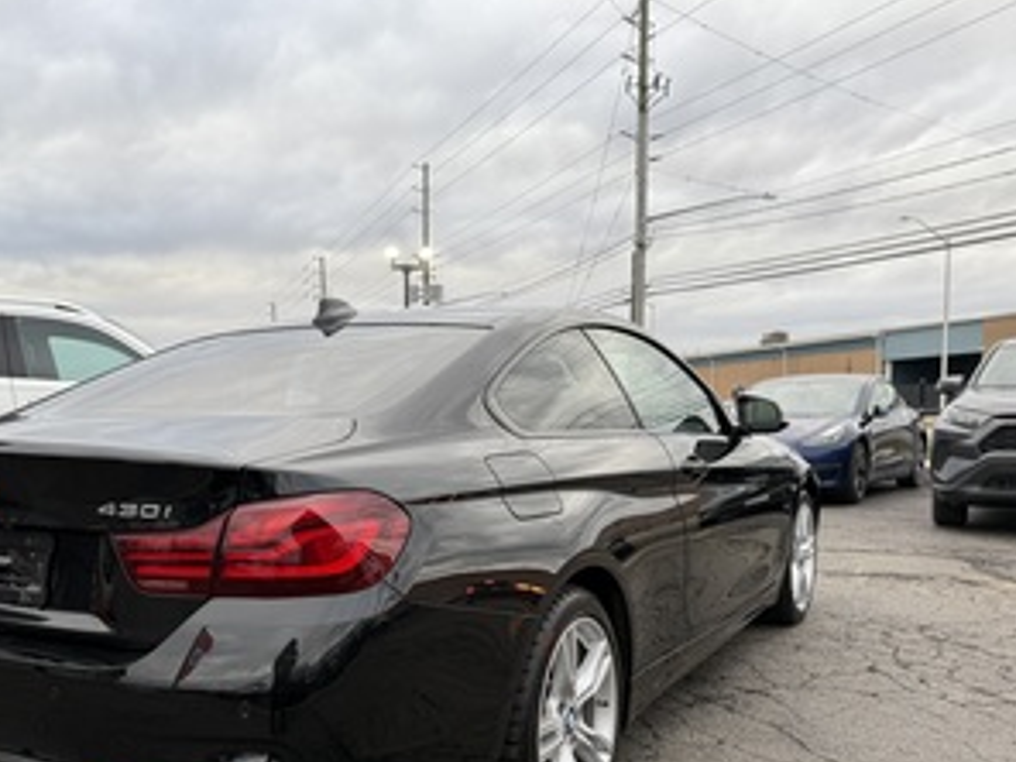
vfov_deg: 41.2
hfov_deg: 53.2
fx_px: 998
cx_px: 364
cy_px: 517
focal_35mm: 34
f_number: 1.78
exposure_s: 1/121
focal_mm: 6.76
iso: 64
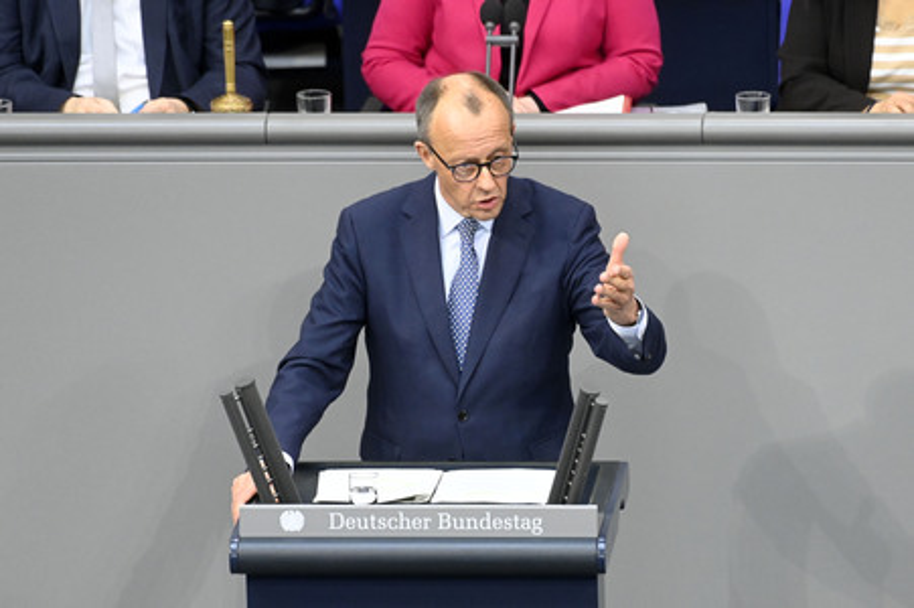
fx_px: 10402
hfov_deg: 5.0
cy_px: 304
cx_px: 457
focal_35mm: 410
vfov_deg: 3.3
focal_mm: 410
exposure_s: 1/320
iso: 10000
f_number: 5.6
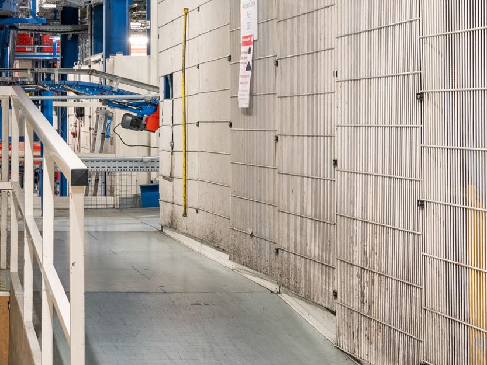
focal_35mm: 102
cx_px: -50
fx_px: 1435
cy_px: 126
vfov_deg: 14.5
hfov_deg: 18.5
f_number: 11
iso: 800
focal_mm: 43.3
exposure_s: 1/3
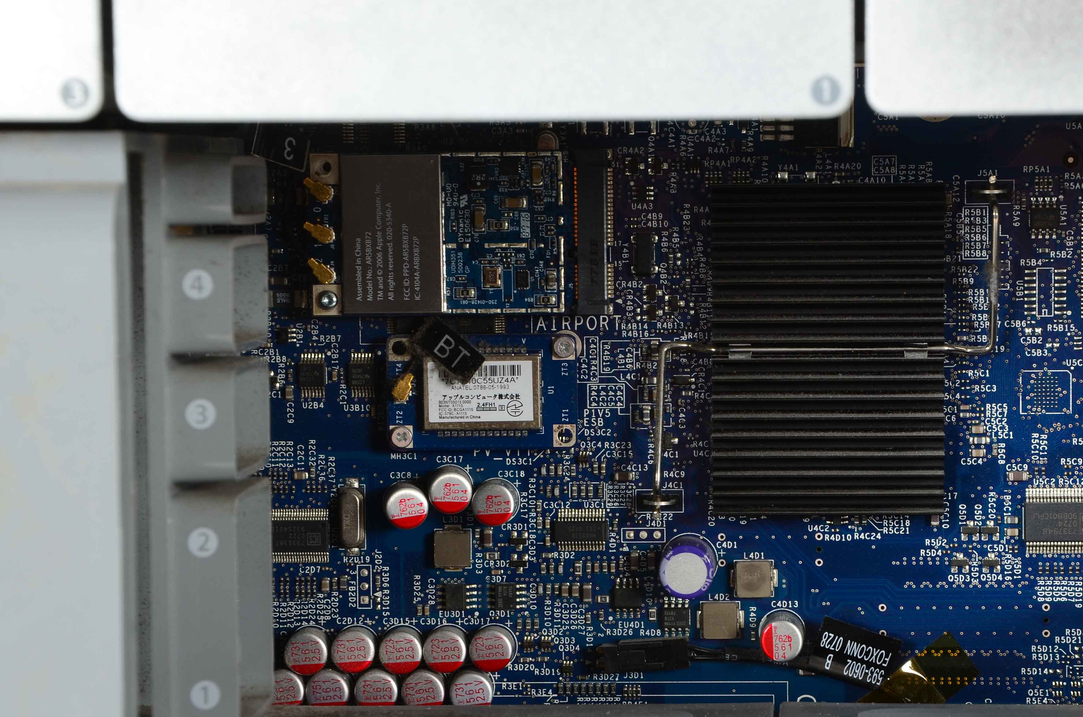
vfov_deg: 8.7
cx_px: 676
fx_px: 4704
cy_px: 484
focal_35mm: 157
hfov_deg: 13.1
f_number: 13
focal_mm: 75
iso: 200
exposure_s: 1/160
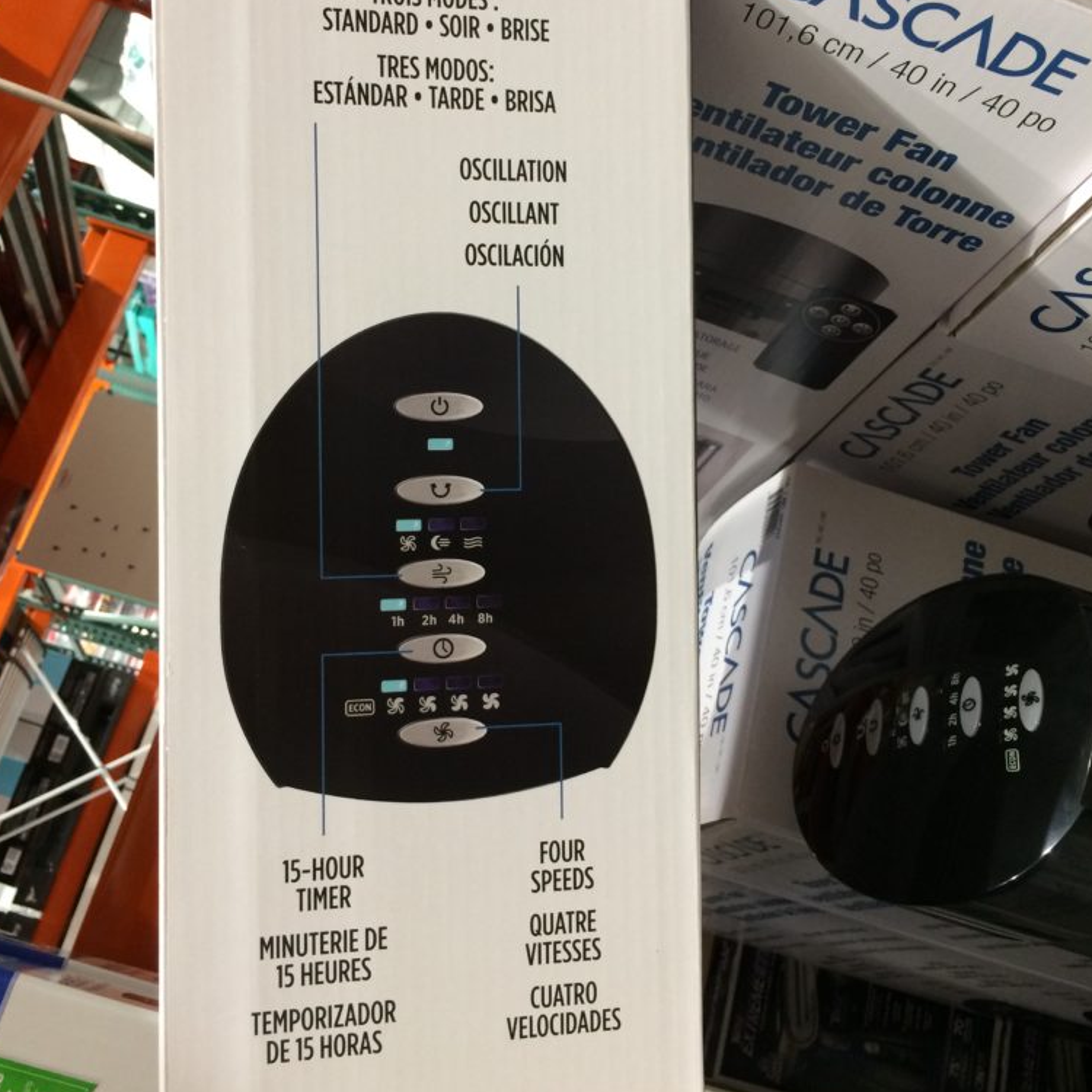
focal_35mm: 35
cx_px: 539
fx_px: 1249
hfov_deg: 47.2
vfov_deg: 47.0
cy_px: 453
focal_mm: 4.15
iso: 125
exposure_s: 1/30
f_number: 2.2
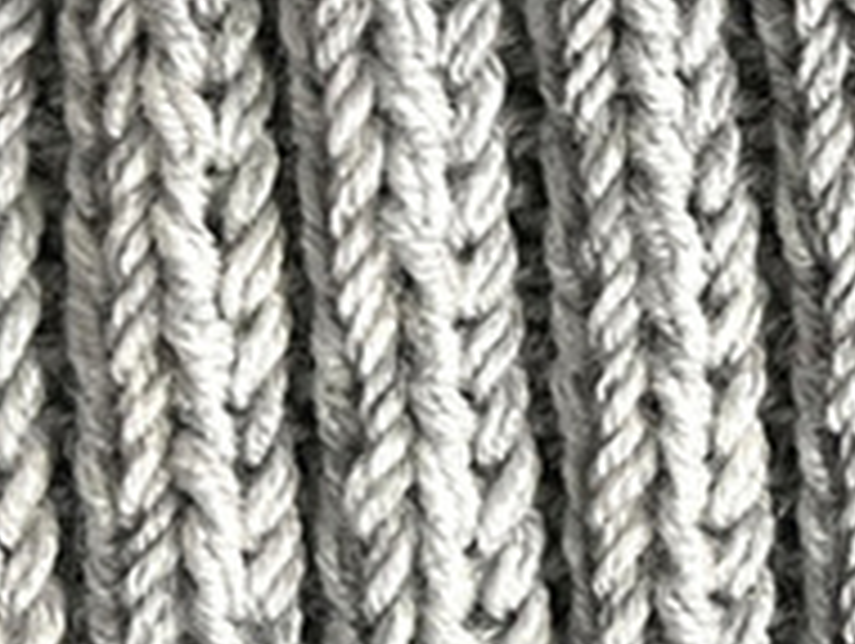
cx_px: 1778
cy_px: -446
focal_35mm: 164
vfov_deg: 8.8
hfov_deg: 10.9
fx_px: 4056
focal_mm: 5.7
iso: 125
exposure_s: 1/74
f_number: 1.5
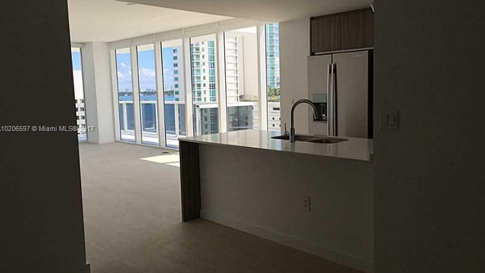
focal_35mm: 32
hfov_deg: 61.0
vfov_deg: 36.6
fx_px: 411
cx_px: 241
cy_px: 129
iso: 32
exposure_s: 1/471
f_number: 2.2
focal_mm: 4.15
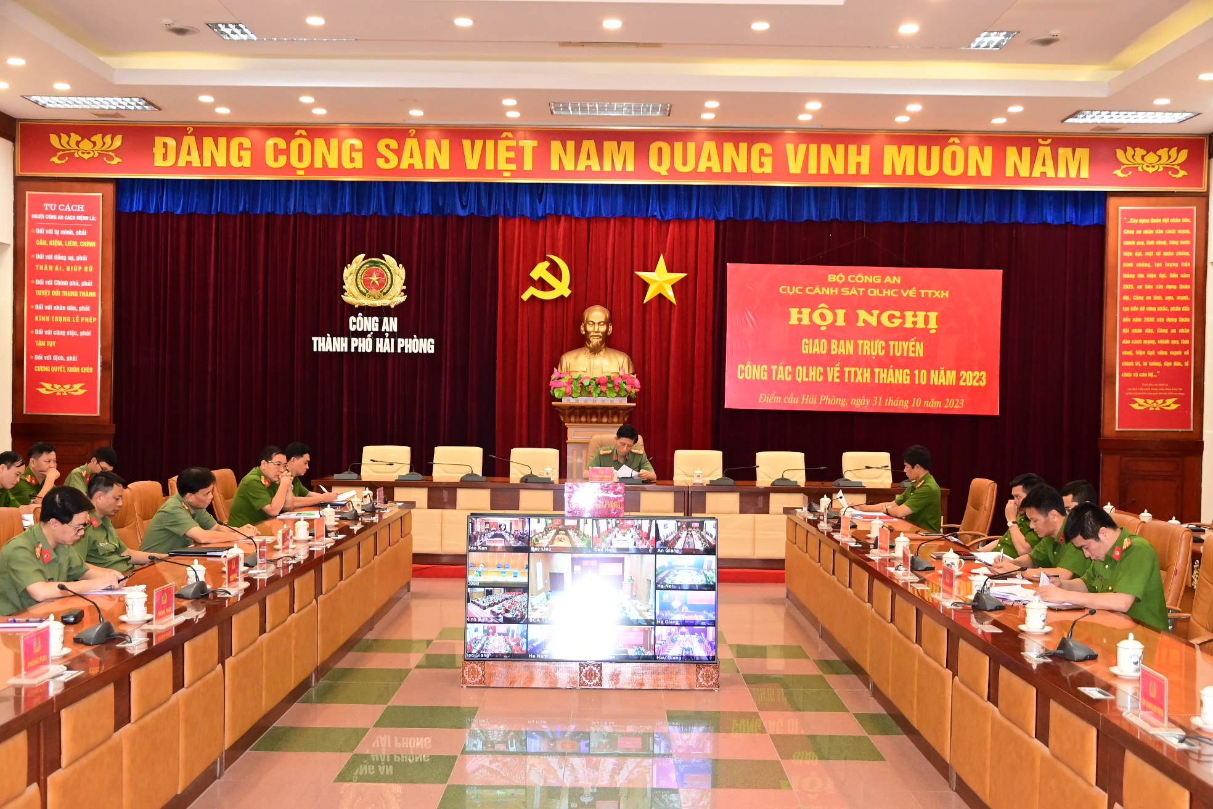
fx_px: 1314
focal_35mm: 39
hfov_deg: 49.6
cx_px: 606
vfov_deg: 34.2
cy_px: 404
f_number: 4
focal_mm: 26
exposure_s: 1/200
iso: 3200
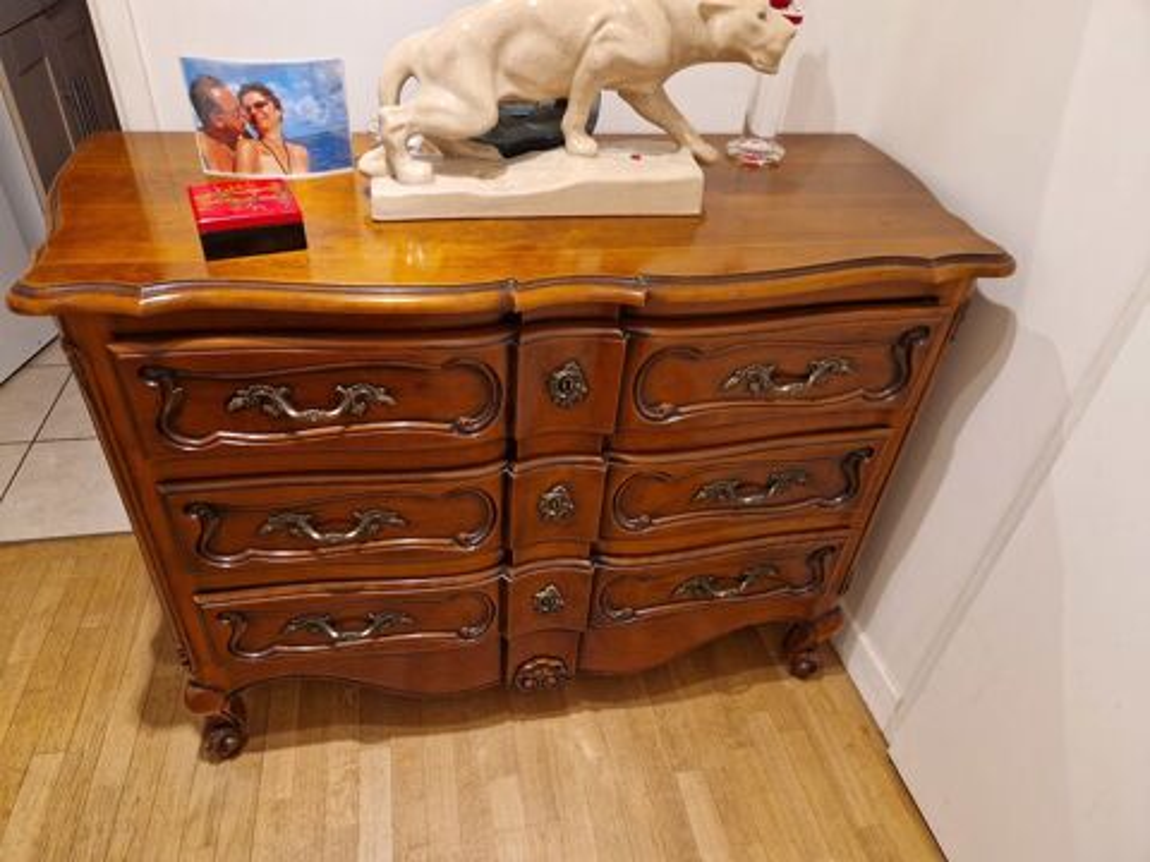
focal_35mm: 23
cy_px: 431
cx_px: 575
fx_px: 764
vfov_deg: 58.9
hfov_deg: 73.9
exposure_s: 1/50
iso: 640
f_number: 1.8
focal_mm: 5.4
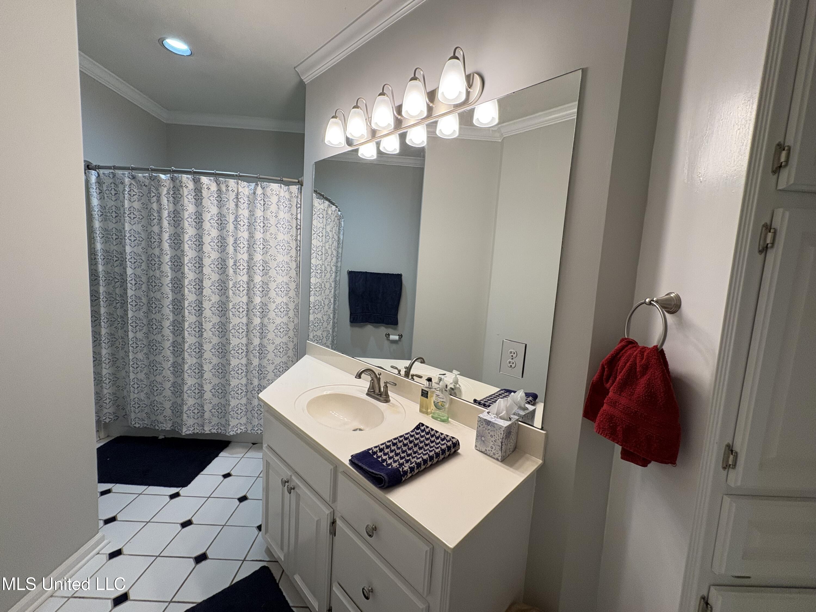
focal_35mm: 14
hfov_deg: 102.1
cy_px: 306
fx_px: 330
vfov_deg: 85.7
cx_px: 408
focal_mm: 2.22
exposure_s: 1/120
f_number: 2.2
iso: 200
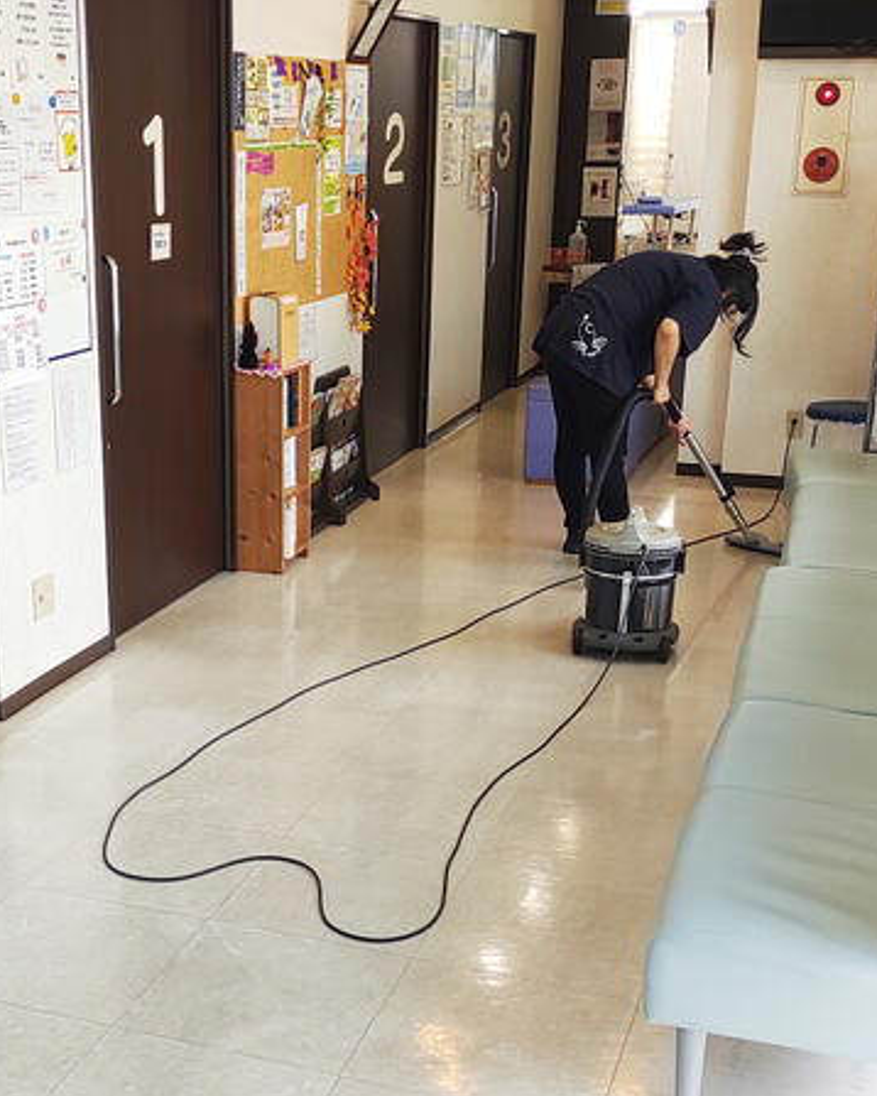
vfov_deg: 47.9
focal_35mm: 38
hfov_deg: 37.7
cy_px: 549
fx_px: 1232
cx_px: 174
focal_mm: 4.15
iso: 32
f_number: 2.2
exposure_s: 1/120
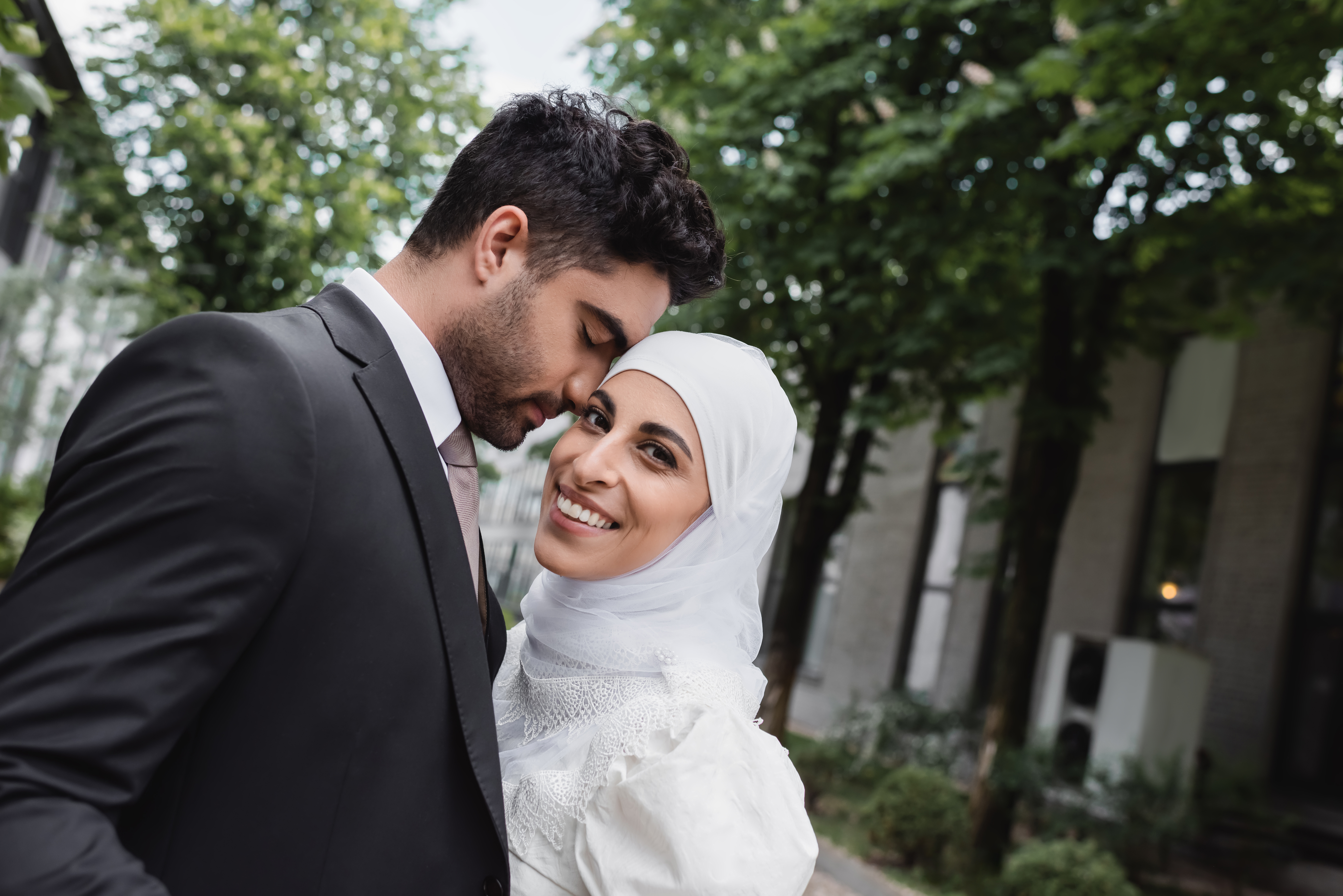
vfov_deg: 37.9
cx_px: 672
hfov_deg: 54.4
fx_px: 1306
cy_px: 448
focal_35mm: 35
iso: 320
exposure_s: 1/800
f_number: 3.5
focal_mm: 35
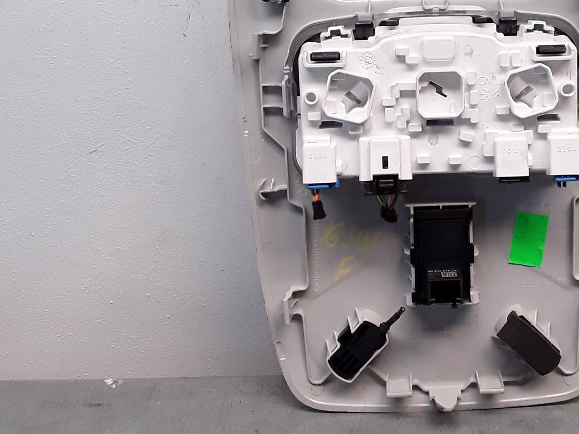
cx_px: 418
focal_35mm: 51
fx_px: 853
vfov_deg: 28.2
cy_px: 111
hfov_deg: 36.8
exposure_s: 1/166
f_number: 1.9
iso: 100
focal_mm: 2.91
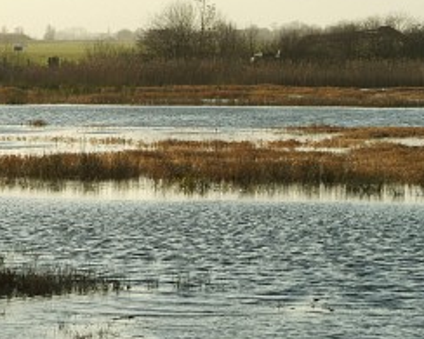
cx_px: 92
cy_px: 152
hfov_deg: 8.2
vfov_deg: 6.6
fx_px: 2935
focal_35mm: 234
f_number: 11
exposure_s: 1/500
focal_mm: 90
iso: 400
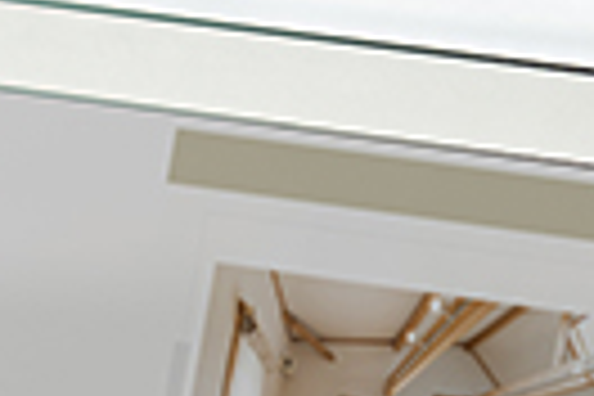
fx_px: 6863
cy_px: 875
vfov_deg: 3.3
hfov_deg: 4.9
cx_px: 58
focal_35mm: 416
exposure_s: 1/80
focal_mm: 55
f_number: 2
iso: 320
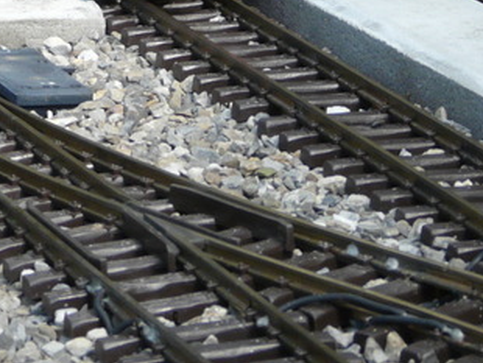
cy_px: -125
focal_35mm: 248
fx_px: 3463
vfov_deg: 6.0
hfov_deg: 7.9
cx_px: -118
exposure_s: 1/250
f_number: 4
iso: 100
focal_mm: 12.6
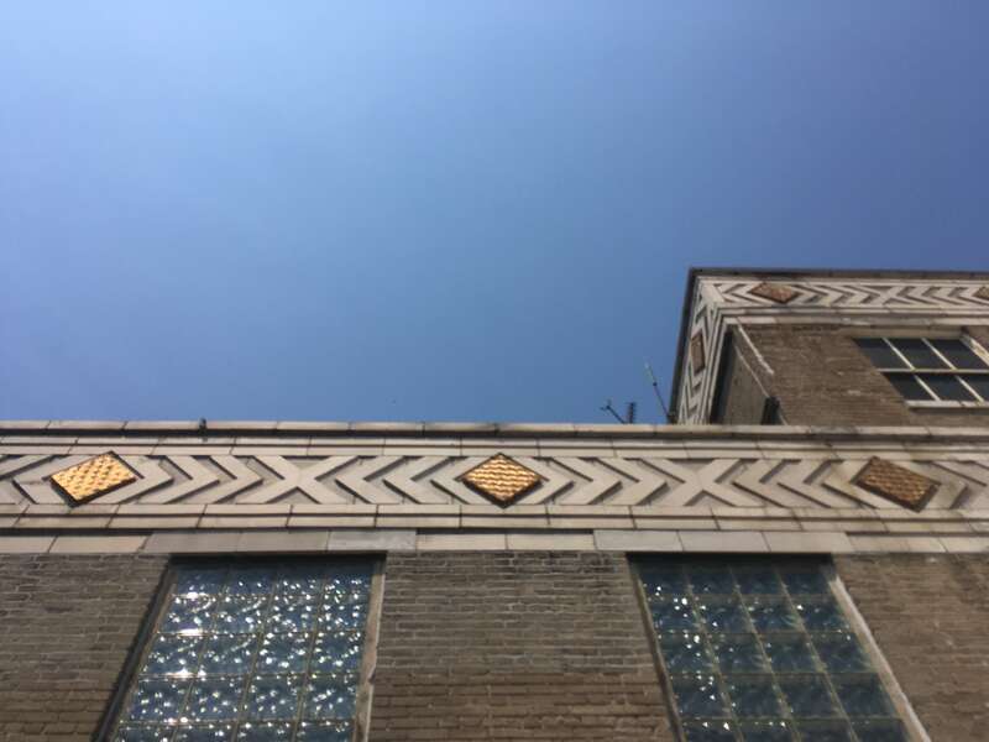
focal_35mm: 29
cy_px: 371
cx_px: 494
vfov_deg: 48.2
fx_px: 829
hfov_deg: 61.7
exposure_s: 1/5128
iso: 25
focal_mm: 4.15
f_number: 2.2
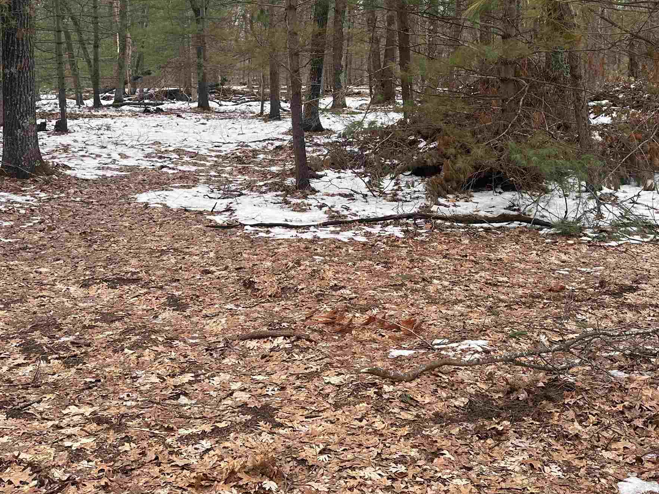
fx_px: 800
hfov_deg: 44.8
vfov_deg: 34.0
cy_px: 154
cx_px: 335
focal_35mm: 42
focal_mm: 6.86
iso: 80
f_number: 1.78
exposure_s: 1/879
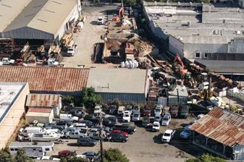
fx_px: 603
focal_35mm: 89
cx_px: 163
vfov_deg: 13.3
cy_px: 322
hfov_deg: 22.8
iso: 130
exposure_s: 1/1250
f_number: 1.8
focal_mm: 8.67
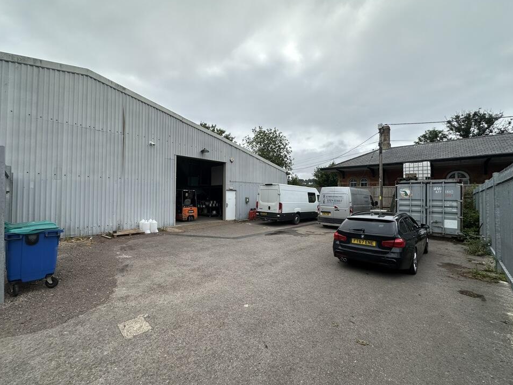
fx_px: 222
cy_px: 191
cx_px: 245
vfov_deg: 81.7
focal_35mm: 15
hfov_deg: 98.1
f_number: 2.2
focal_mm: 2.22
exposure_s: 1/1416
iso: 50
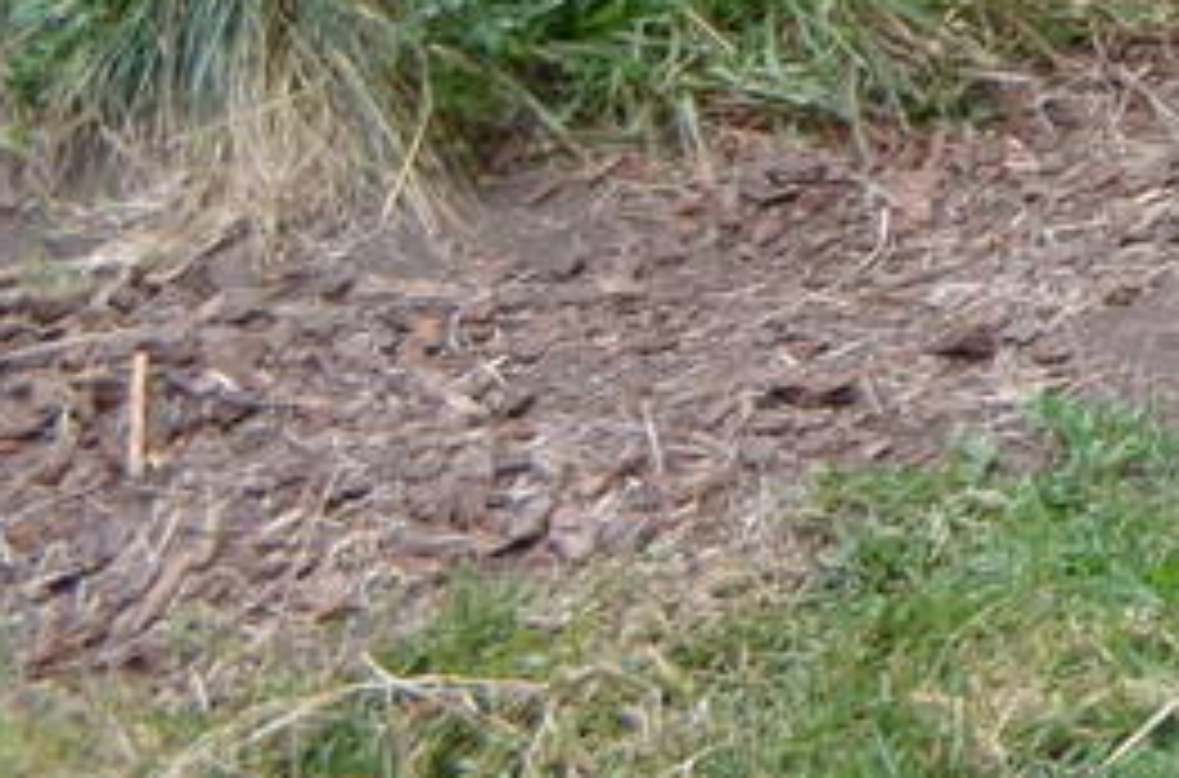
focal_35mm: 165
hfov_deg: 9.6
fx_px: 5388
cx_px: 3573
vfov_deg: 7.6
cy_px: -1268
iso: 400
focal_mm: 18
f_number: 5
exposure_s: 1/100
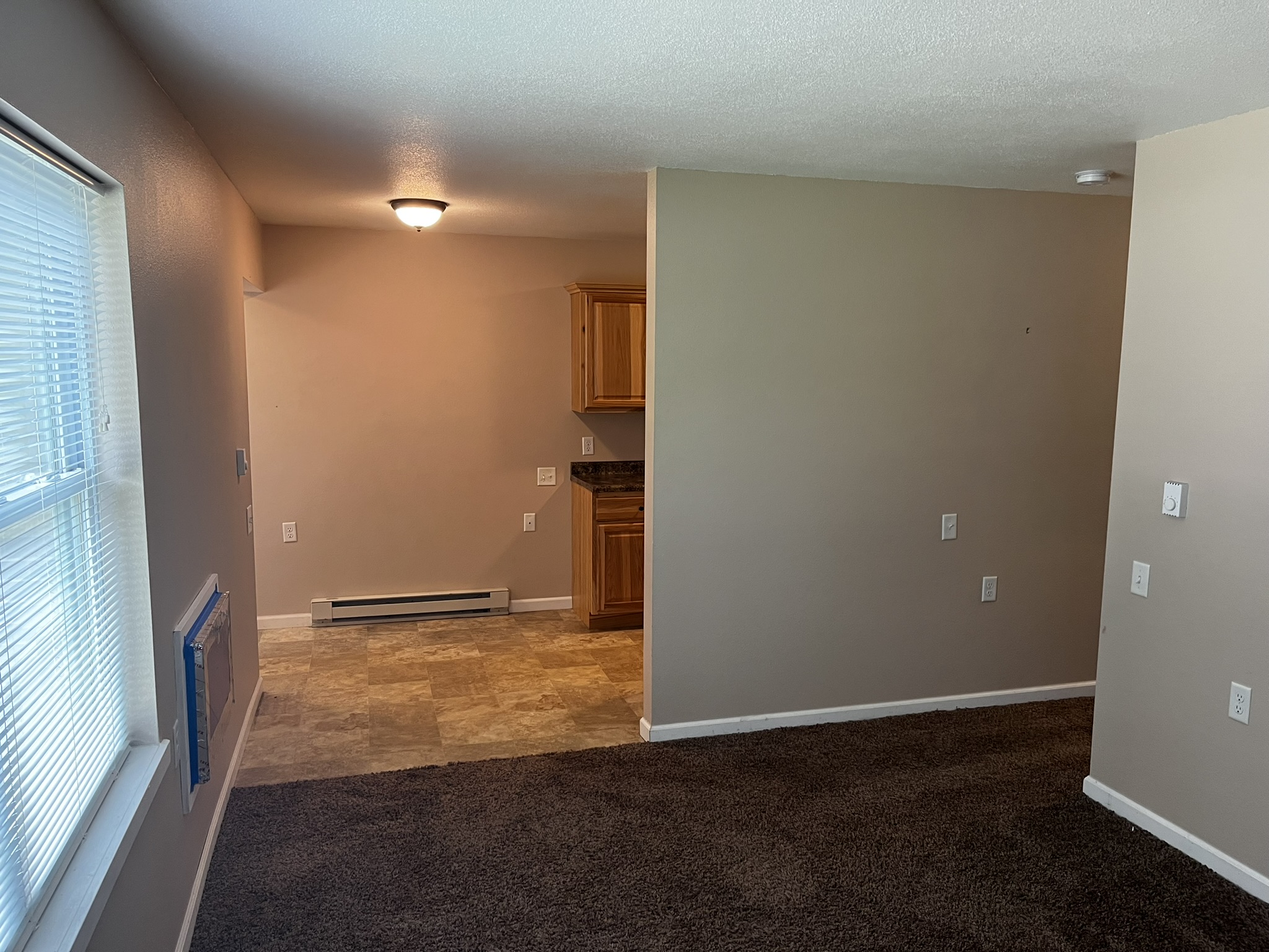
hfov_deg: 67.3
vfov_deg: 53.1
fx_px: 953
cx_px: 634
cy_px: 476
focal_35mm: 26
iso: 80
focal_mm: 5.1
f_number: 1.6
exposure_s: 1/60
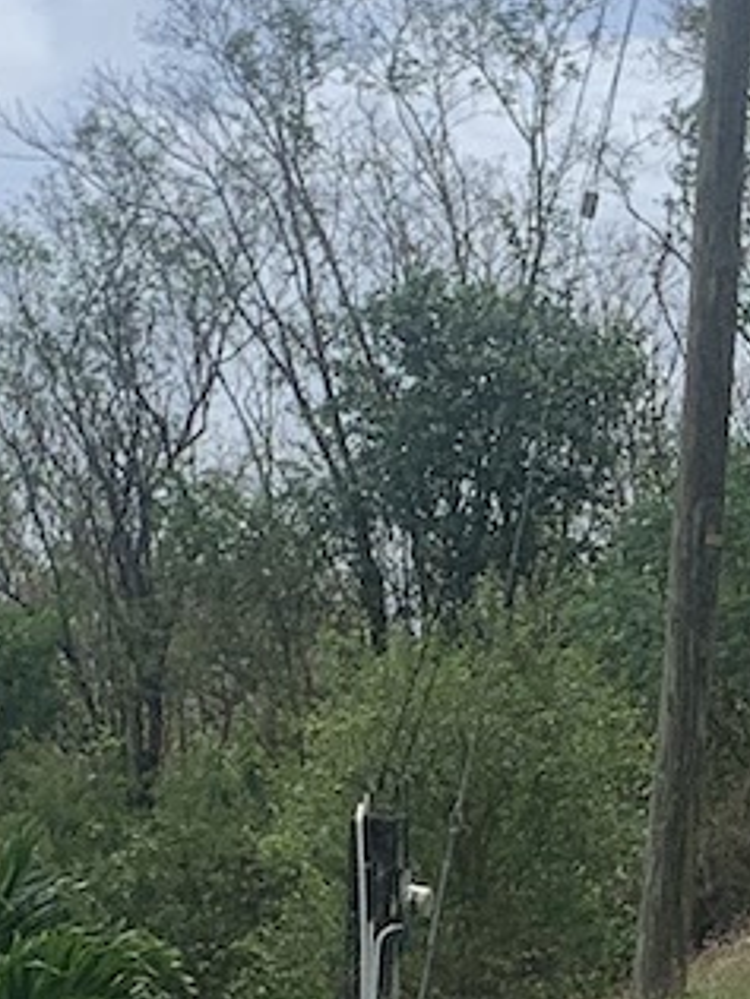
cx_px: 665
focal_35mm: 158
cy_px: 648
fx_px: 4564
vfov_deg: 12.5
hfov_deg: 9.4
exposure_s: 1/3788
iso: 25
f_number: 1.8
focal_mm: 4.25
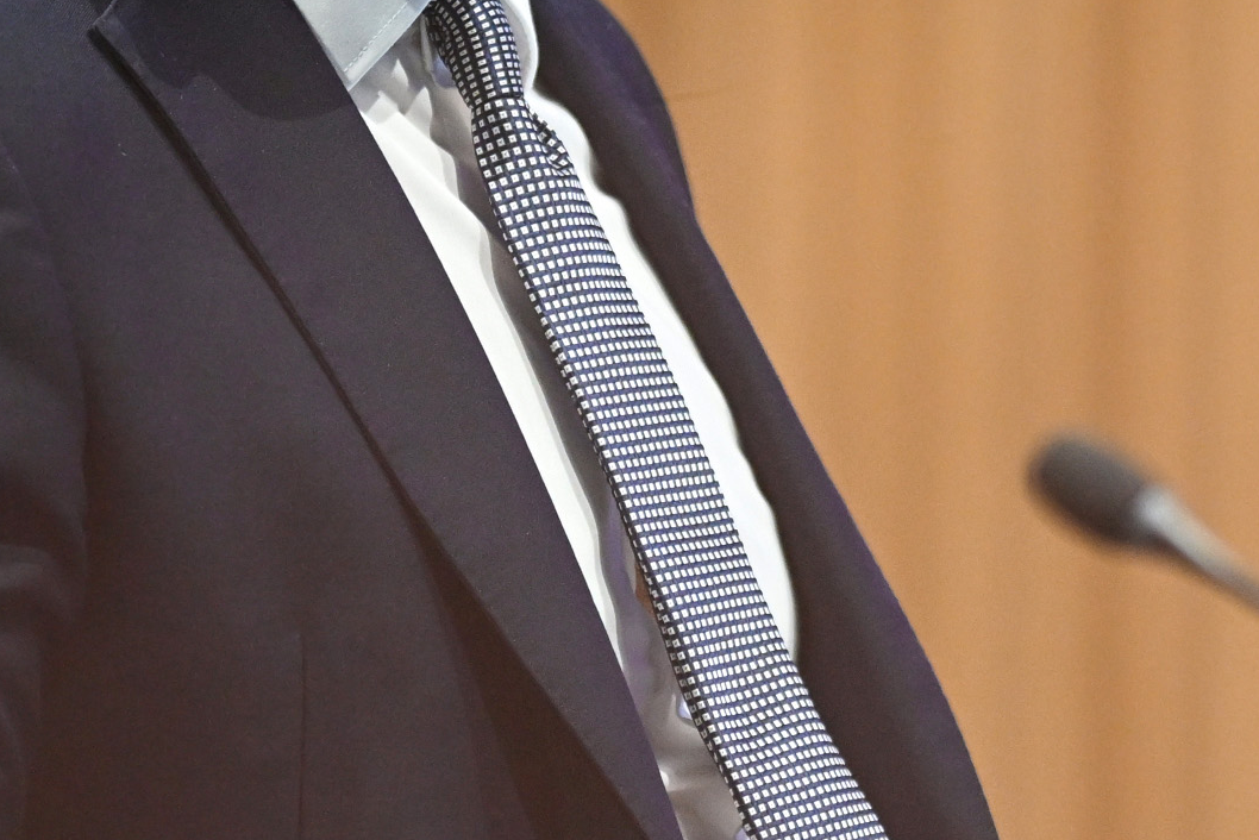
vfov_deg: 1.2
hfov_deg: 1.8
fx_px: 40926
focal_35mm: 1170
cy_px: 213
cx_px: 777
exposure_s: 1/200
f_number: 2.8
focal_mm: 300
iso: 2000
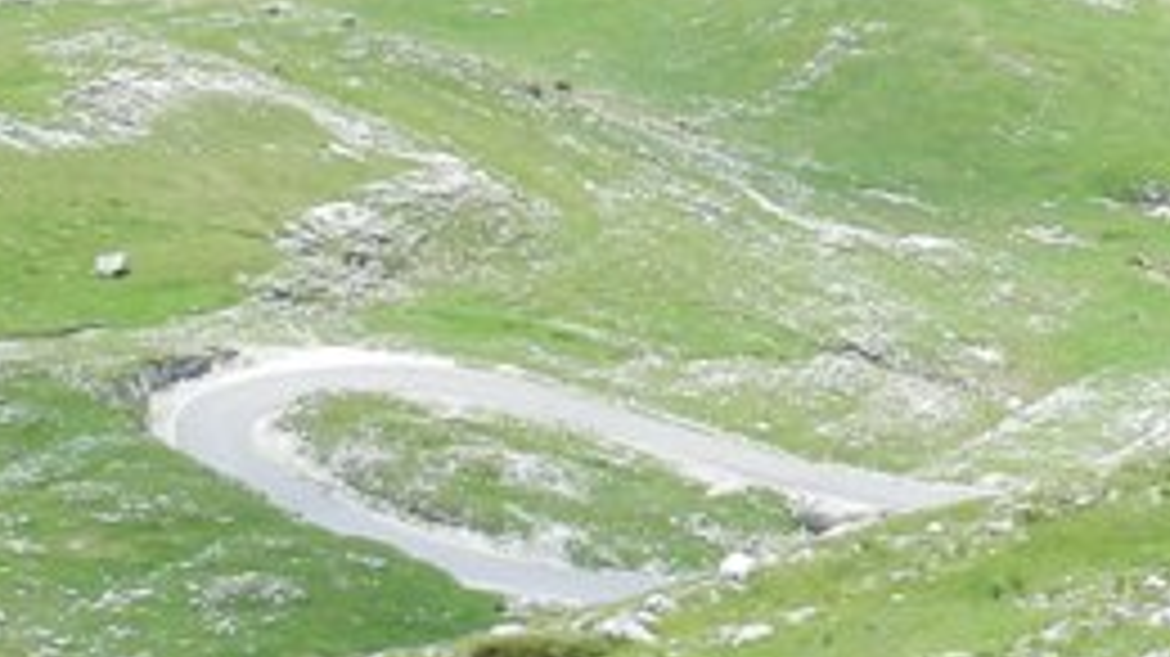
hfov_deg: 13.2
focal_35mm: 163
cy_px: -126
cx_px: 742
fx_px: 5055
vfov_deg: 7.4
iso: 160
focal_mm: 6.7
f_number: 4
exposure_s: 1/800
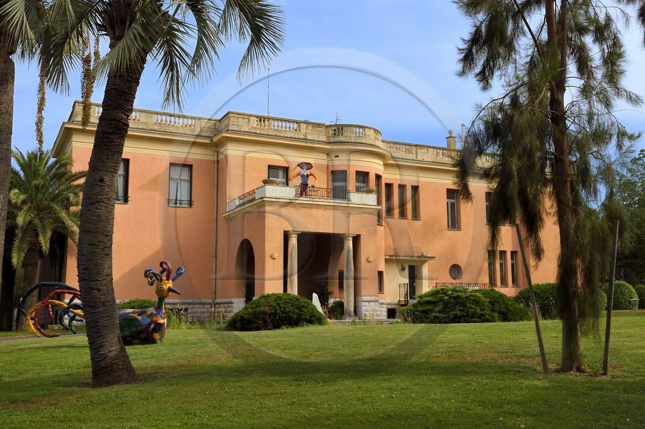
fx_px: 680
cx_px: 322
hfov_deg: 50.7
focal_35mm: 38
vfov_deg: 35.0
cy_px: 214
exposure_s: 1/200
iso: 400
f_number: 16
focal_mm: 38
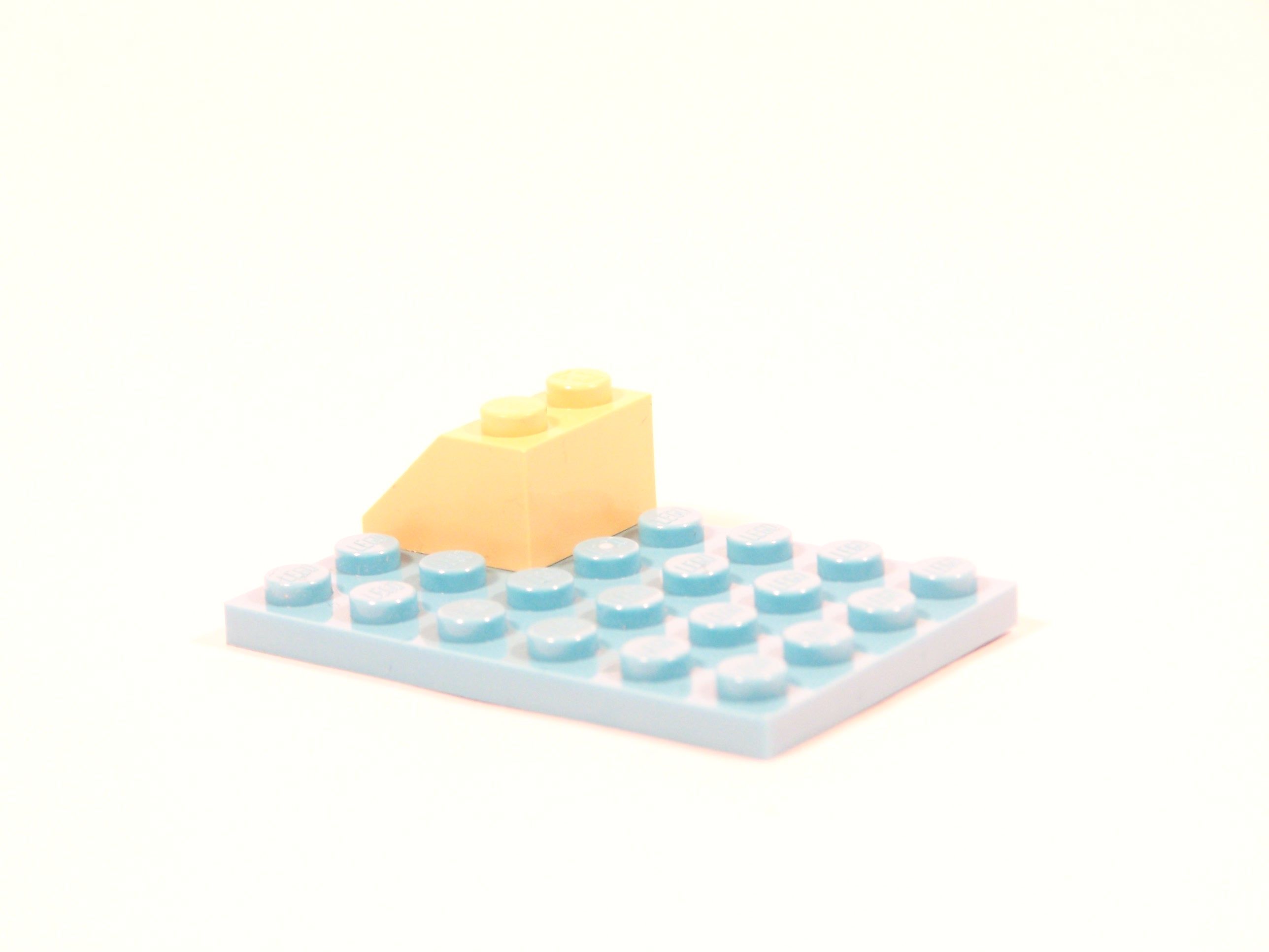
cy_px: 476
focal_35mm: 128
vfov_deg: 11.6
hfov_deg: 15.4
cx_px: 634
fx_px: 4692
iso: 200
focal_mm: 21.2
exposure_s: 1/20
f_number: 3.6
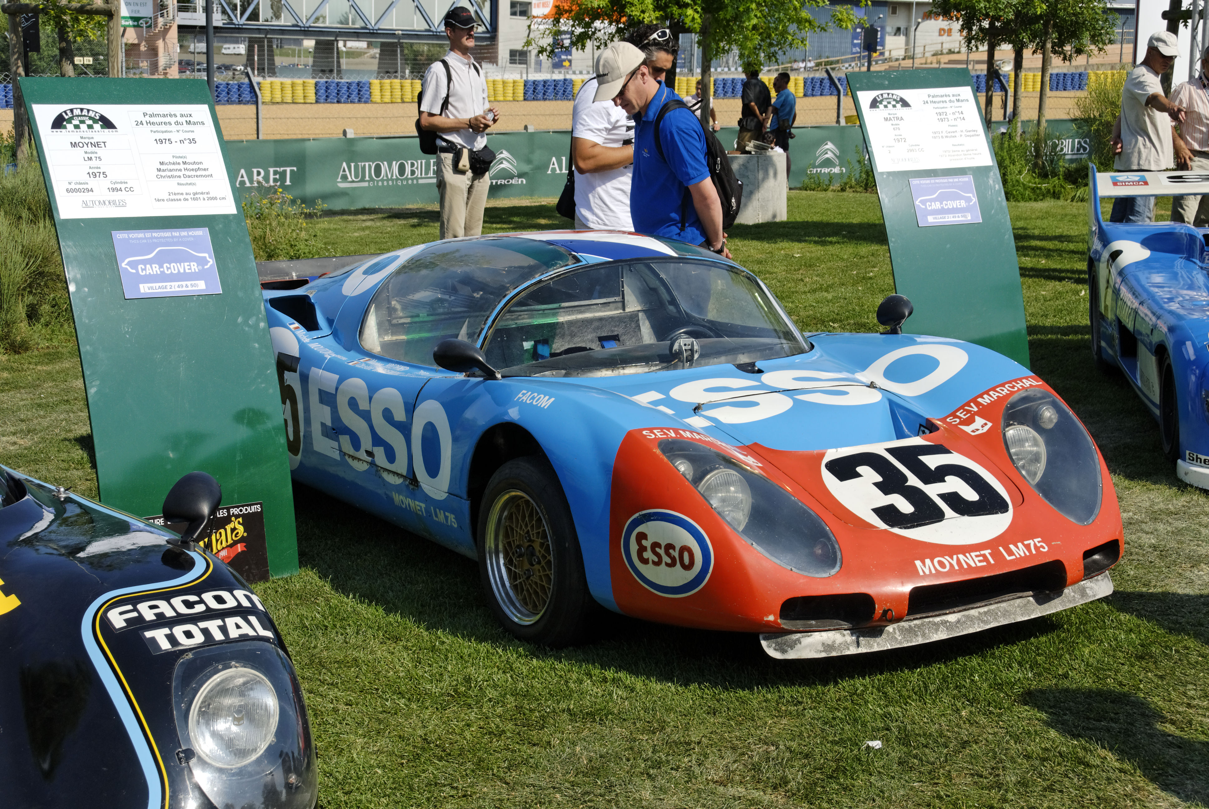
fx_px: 1816
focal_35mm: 54
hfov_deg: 36.8
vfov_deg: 25.1
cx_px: 604
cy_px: 404
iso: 100
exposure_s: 1/250
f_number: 9
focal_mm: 36
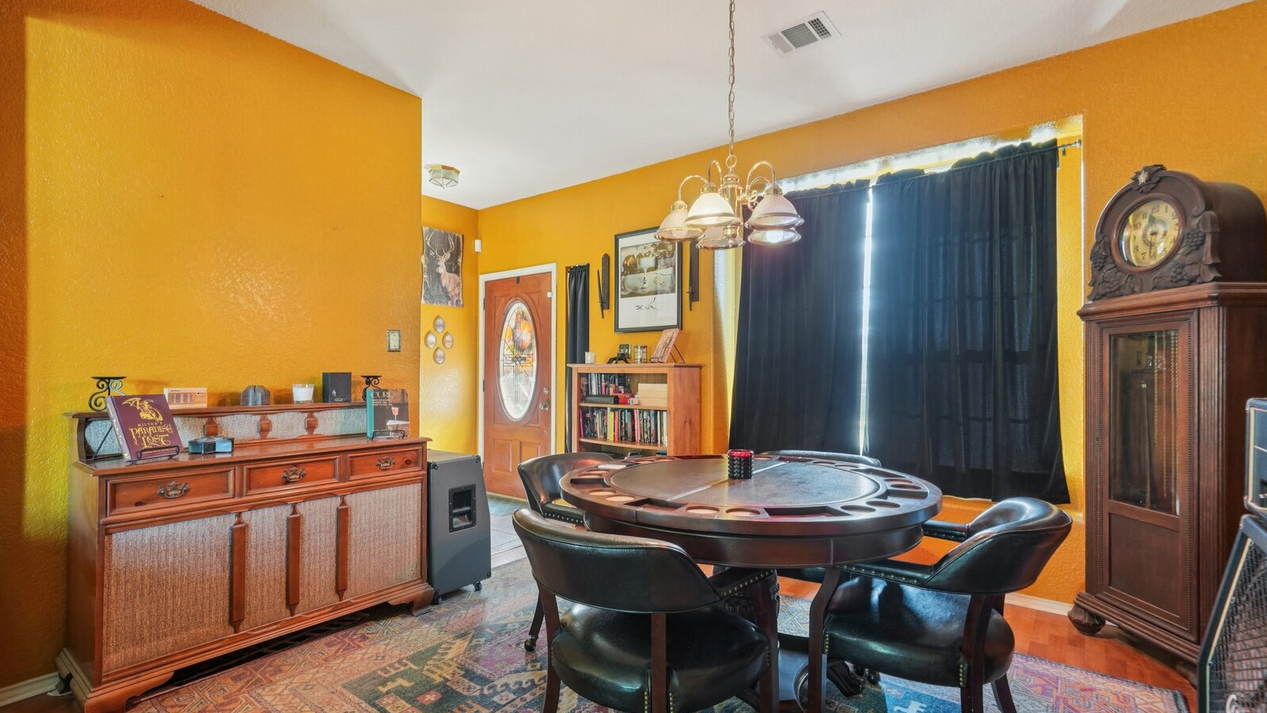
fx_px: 538
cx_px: 631
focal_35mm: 16
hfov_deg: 99.4
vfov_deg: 67.1
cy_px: 363
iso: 800
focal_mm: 15
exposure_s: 1/5
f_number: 8
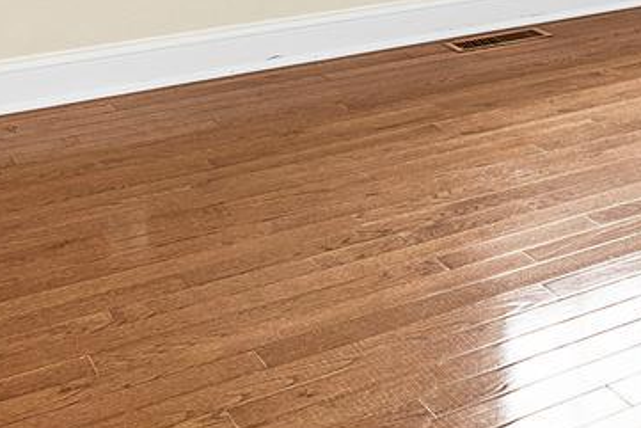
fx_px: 1211
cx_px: 1060
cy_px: -300
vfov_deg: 17.1
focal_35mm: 68
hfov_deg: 22.1
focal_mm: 12
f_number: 8
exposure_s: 1/5
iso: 200
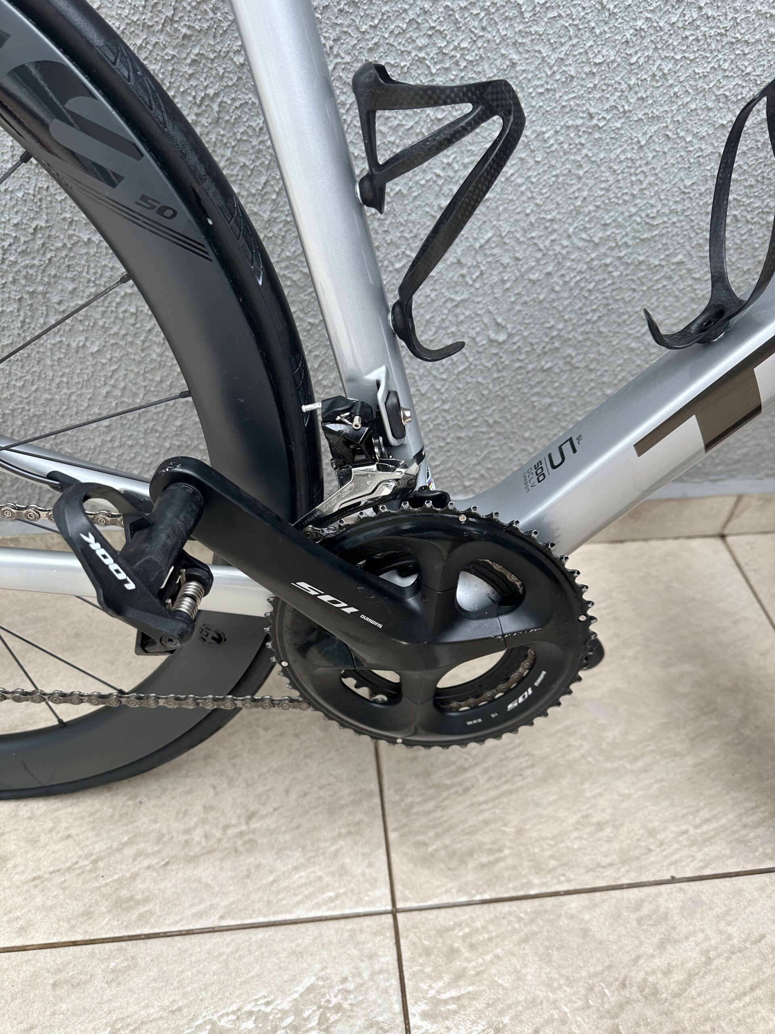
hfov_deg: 56.8
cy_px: 517
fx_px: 716
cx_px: 388
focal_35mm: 24
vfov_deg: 71.6
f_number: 1.78
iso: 80
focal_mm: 6.86
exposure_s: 1/360
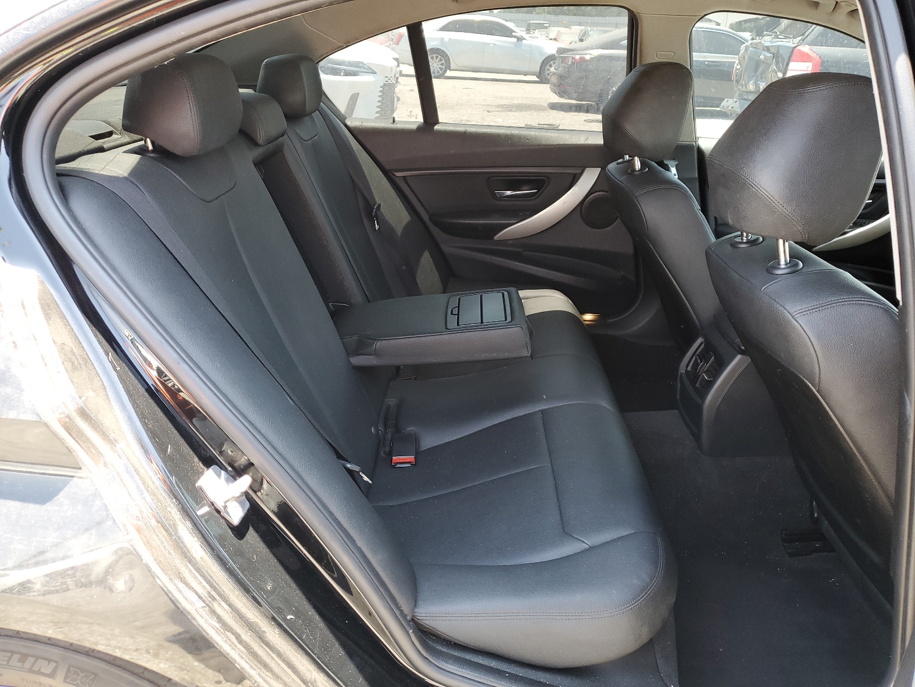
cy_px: 344
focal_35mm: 26
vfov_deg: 53.1
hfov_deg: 67.3
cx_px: 458
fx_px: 687
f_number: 1.5
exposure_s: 1/120
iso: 86
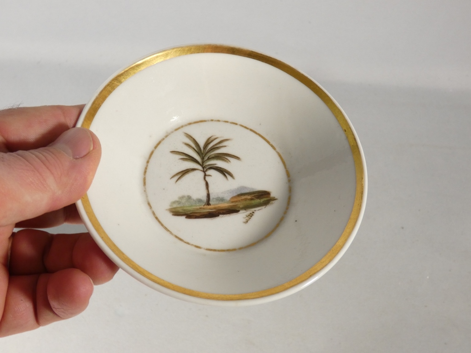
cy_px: 176
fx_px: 558
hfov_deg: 45.8
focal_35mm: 41
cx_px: 236
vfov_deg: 35.1
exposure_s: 1/80
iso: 250
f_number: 3.6
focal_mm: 7.3
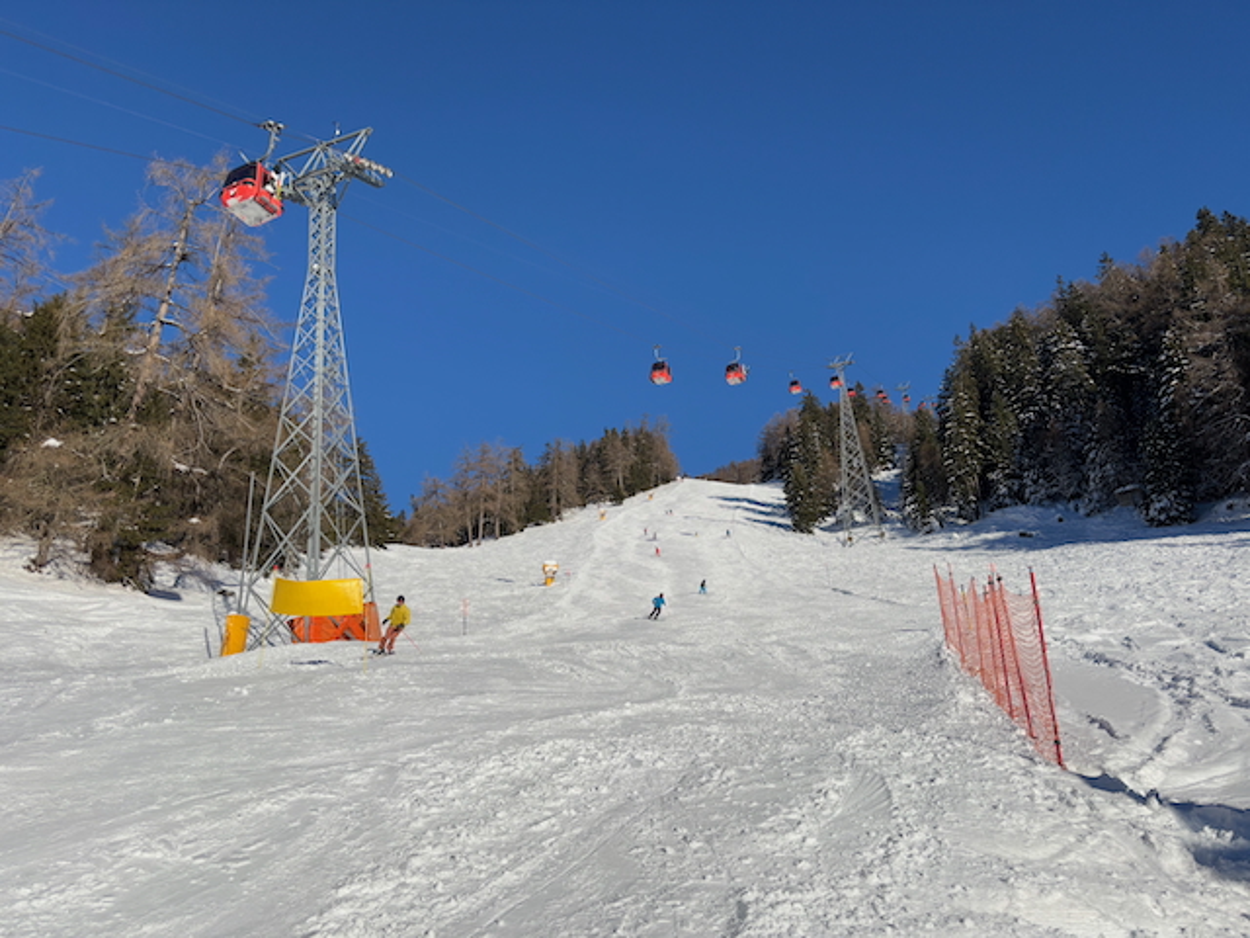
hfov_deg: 67.3
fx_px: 939
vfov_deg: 53.1
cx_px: 625
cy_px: 469
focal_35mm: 26
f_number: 1.6
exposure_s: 1/7194
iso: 50
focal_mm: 5.96
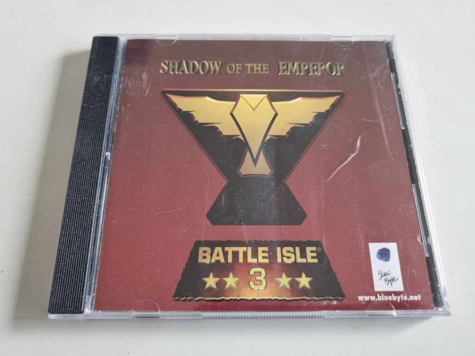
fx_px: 357
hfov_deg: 67.3
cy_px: 178
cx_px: 238
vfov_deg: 53.1
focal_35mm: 26
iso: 250
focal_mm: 5.4
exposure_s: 1/50
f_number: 1.8
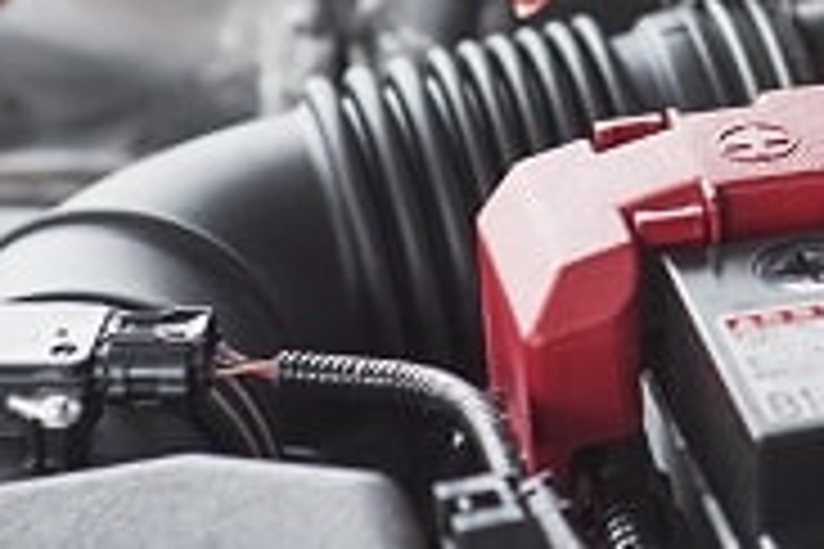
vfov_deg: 4.9
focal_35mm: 279
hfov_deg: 7.3
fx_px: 6386
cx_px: 1022
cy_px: -297
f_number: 2.8
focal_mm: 85
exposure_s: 1/320
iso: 320
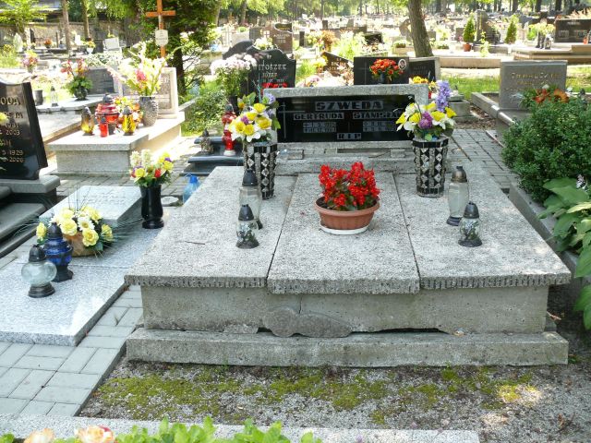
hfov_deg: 52.6
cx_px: 296
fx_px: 598
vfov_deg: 40.7
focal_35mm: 35
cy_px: 222
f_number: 3.2
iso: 100
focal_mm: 7.4
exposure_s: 1/100
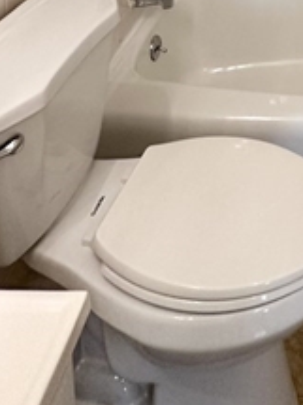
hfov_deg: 26.2
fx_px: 584
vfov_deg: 24.9
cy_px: -256
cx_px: 356
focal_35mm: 50
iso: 200
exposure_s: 1/60
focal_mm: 2.22
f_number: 2.2
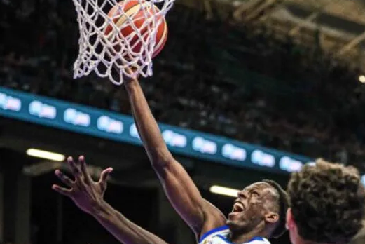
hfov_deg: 11.9
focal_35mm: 172
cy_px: 283
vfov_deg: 7.9
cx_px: 260
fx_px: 1745
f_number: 2.8
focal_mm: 70
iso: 4000
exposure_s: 1/1250
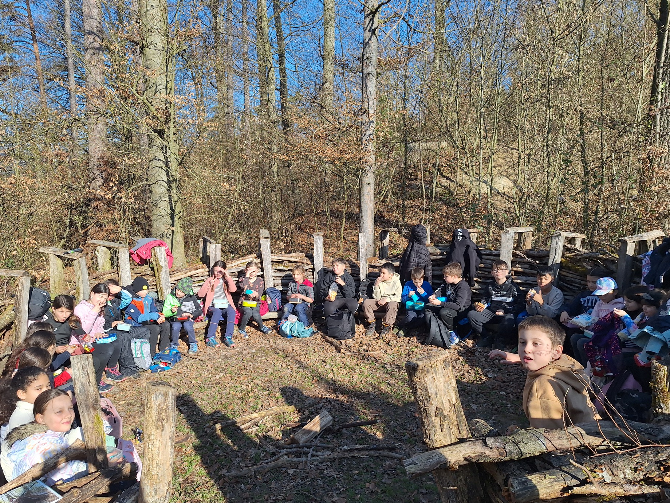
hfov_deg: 69.4
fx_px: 484
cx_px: 323
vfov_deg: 54.9
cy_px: 261
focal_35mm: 25
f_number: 1.8
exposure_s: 1/1515
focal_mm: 5.54
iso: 40
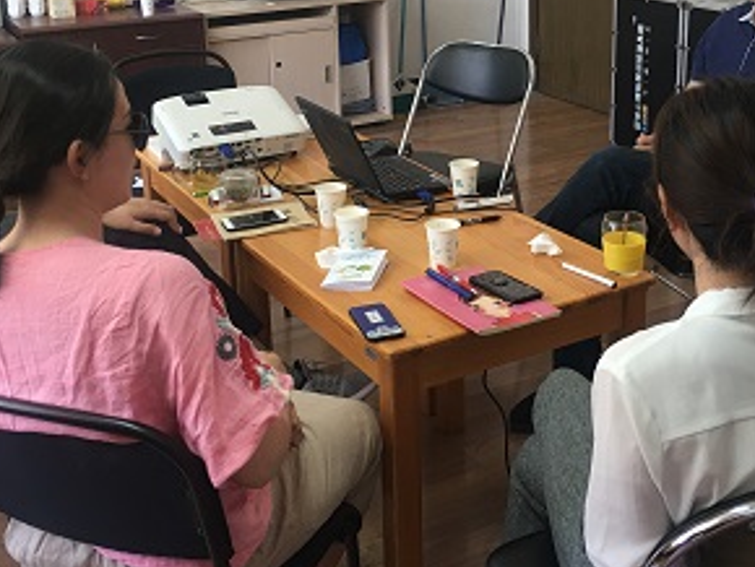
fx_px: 1091
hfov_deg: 37.9
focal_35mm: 50
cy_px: 113
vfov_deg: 28.5
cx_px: 469
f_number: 2.2
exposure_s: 1/17
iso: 32
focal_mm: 4.15
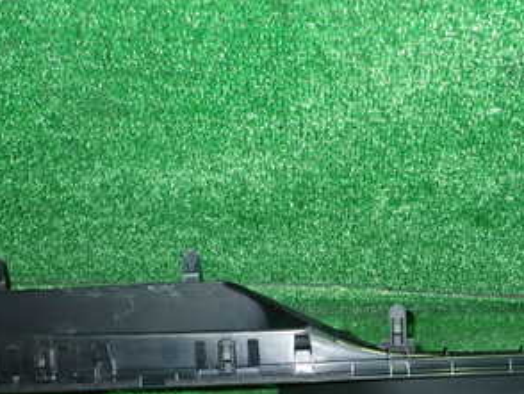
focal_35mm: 51
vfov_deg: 27.5
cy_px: 357
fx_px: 773
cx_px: 326
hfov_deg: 37.2
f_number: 5.6
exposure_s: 1/30
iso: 640
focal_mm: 4.5
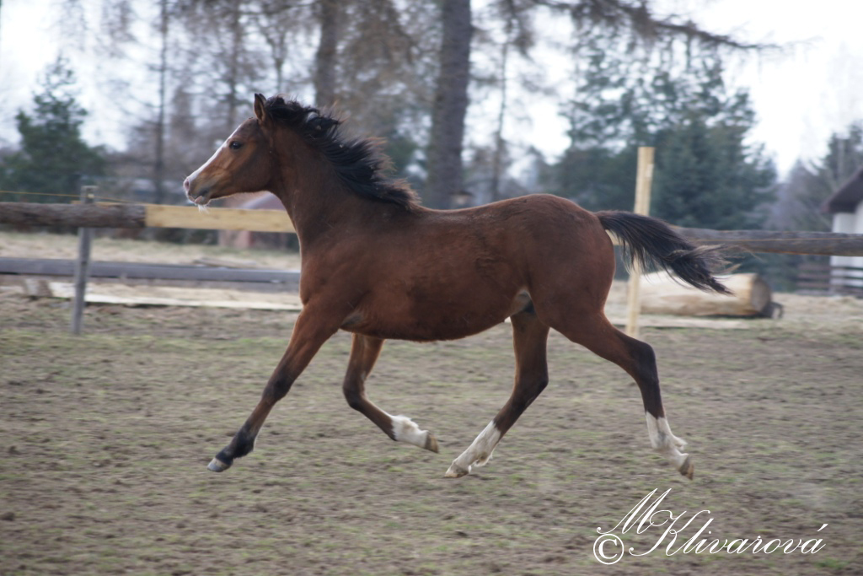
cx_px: 432
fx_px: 4855
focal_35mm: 202
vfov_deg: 6.8
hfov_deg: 10.2
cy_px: 288
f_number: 4.5
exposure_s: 1/250
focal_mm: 135
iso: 400
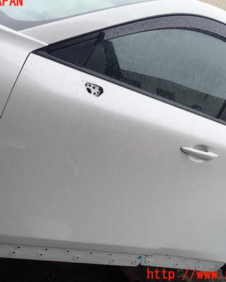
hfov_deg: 37.3
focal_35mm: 40
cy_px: 138
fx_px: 335
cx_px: 99
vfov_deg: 45.8
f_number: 3.2
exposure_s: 1/125
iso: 100
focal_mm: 5.4
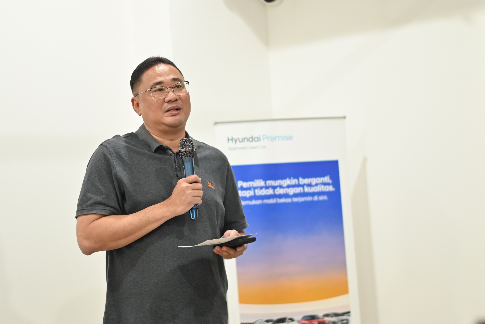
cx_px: 242
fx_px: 1172
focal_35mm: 87
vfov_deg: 15.7
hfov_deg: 23.4
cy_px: 162
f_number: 1.4
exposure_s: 1/250
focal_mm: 58
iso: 500
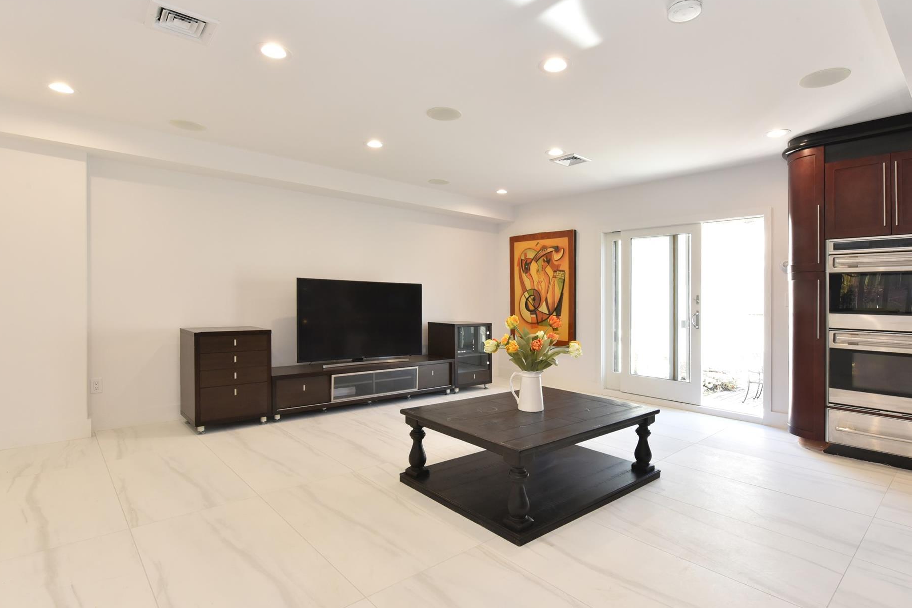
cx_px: 483
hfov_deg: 89.9
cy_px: 294
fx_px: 456
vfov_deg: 67.4
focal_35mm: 18
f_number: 14
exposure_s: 1/25
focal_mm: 16
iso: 1250
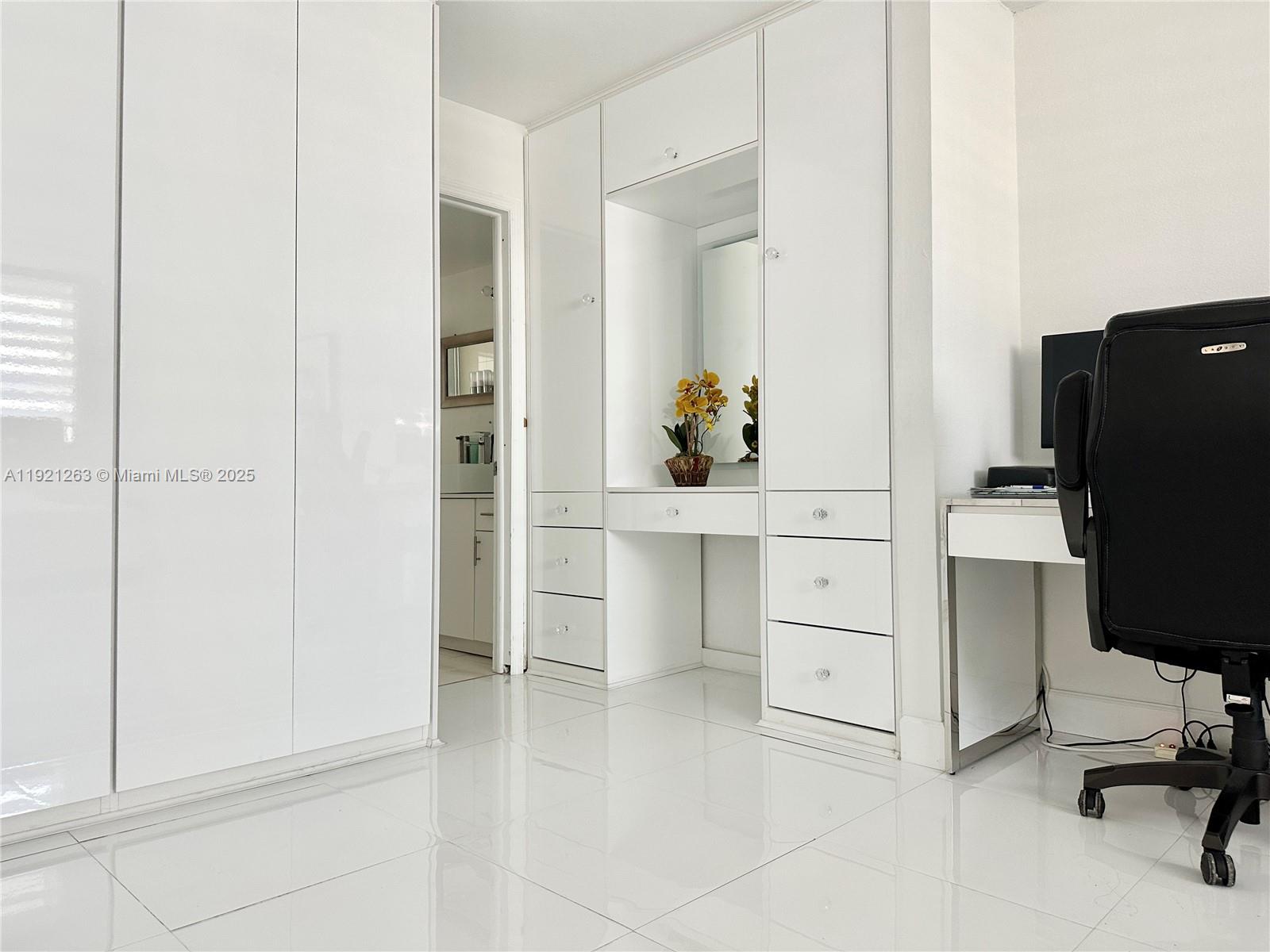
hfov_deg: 71.6
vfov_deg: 56.8
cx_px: 635
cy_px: 476
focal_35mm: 24
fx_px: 881
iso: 160
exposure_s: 1/60
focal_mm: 6.86
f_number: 1.78
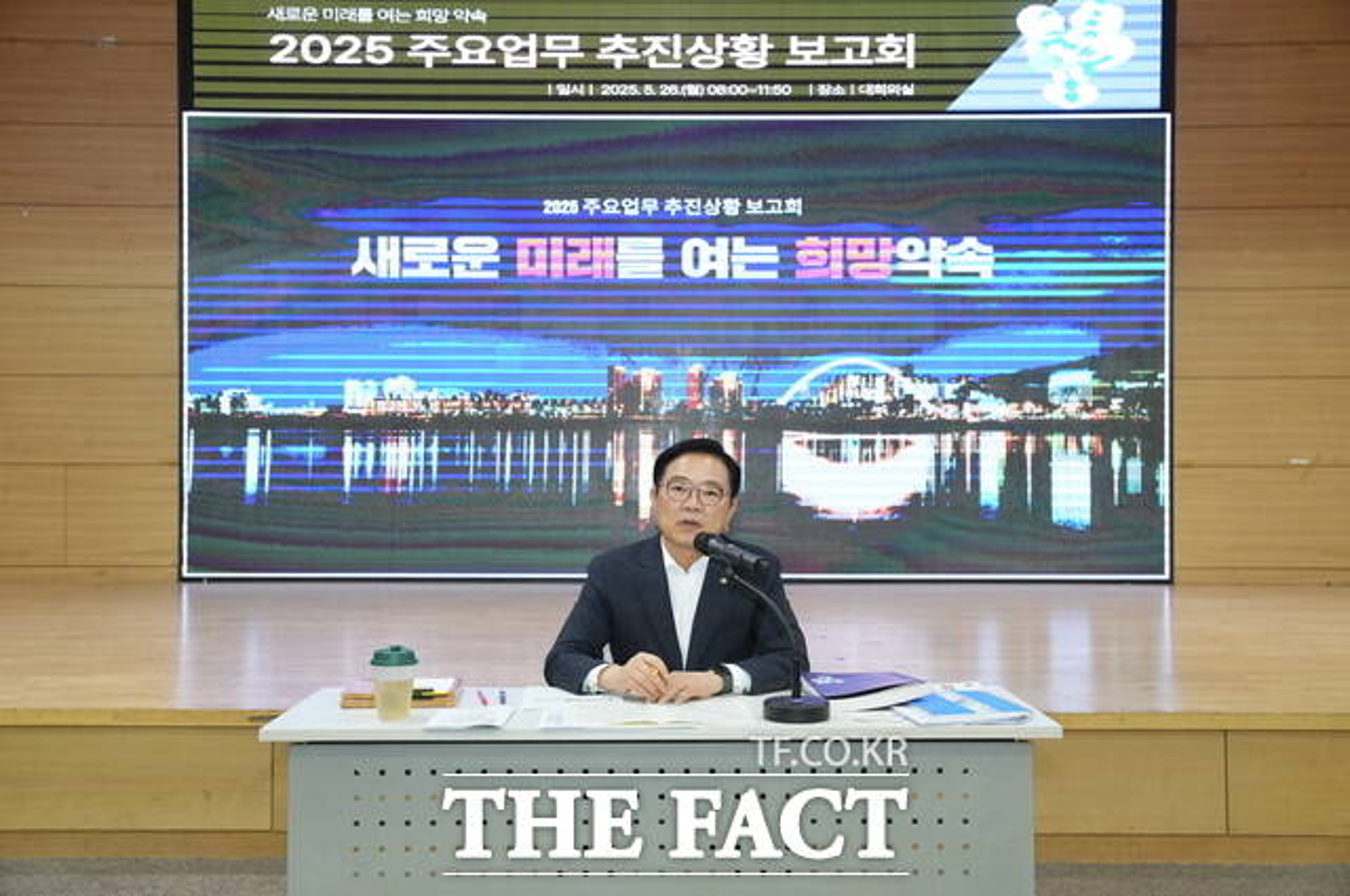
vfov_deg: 35.0
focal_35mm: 38
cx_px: 675
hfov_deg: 50.7
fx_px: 1423
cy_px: 448
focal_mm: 38
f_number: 4.5
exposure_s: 1/320
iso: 5000
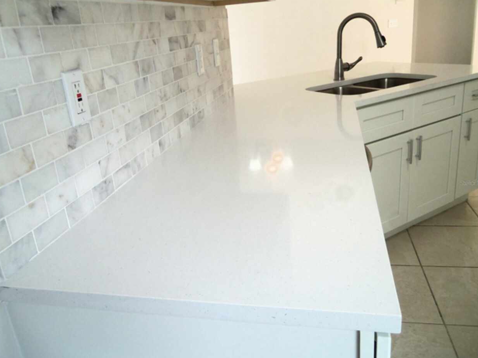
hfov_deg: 61.7
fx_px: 400
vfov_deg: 48.2
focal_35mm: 29
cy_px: 183
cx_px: 242
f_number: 3.9
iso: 125
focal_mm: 5.1
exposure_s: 1/40
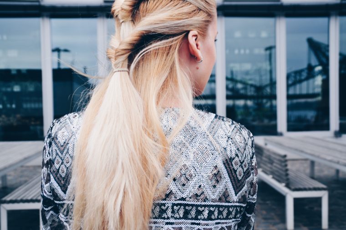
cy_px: 115
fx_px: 403
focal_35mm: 42
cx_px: 173
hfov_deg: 46.4
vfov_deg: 31.8
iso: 250
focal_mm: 28
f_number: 5
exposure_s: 1/250
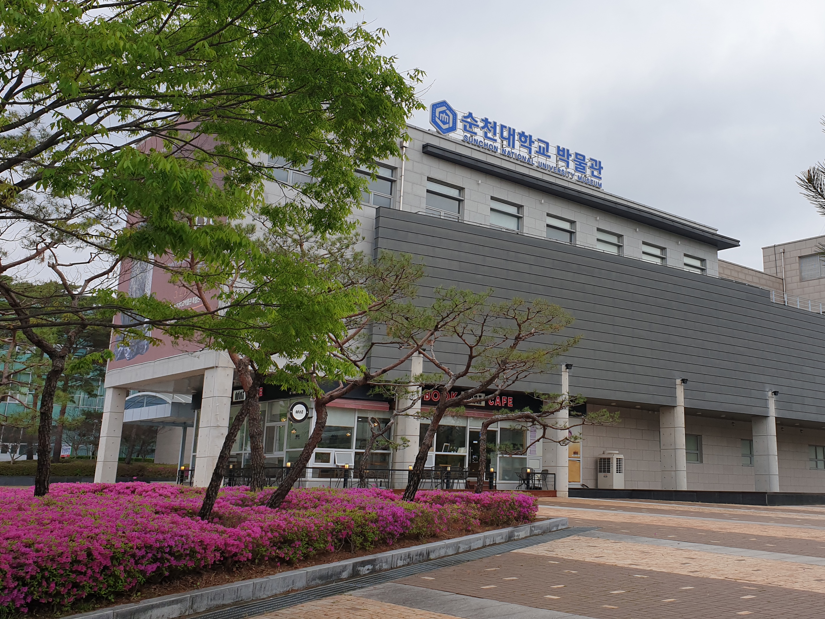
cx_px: 547
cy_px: 255
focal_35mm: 37
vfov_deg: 38.5
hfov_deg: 49.3
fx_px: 882
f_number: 2.4
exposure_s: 1/639
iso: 50
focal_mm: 4.3
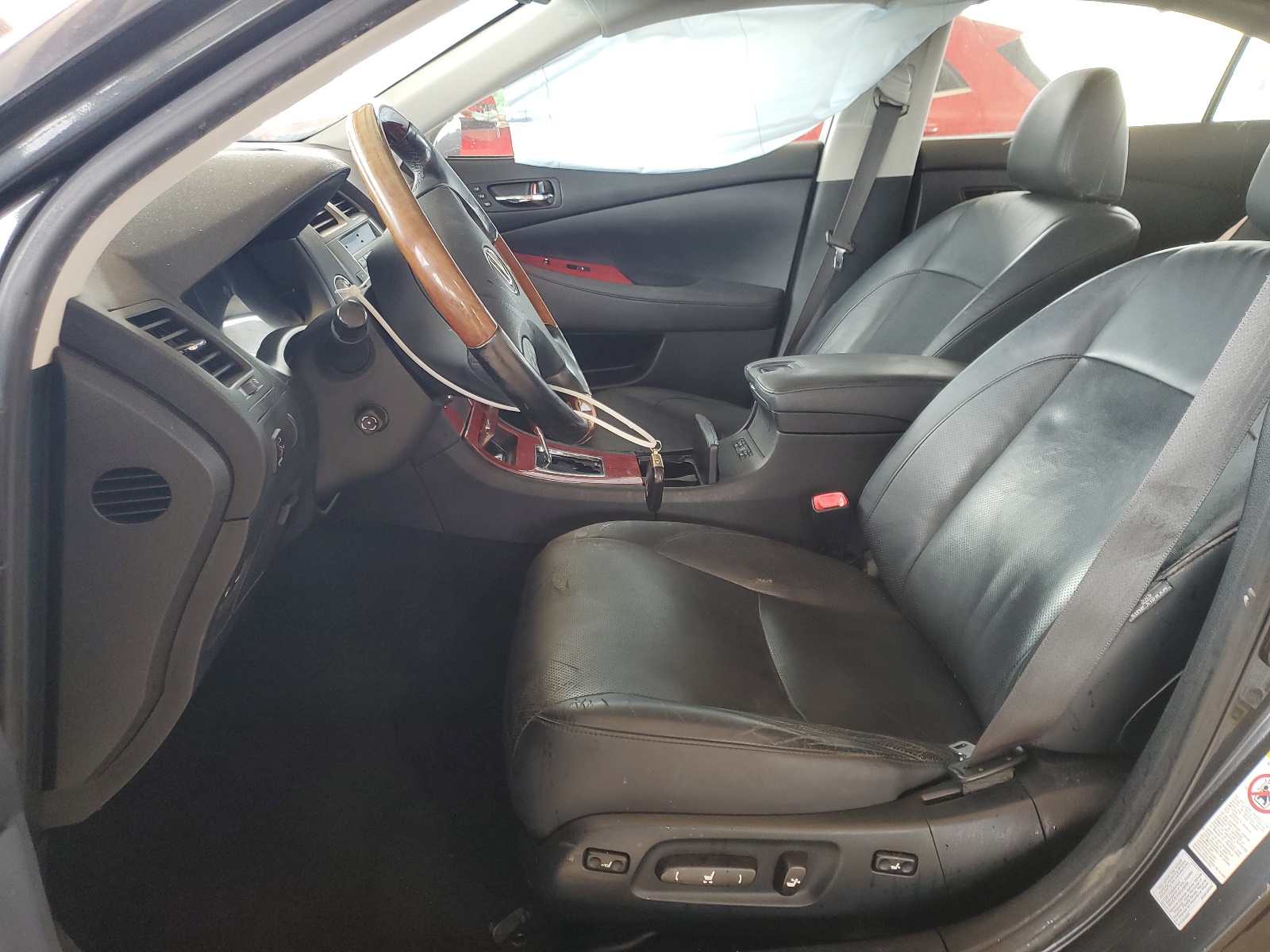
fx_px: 954
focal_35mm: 26
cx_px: 635
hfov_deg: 67.3
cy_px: 476
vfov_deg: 53.1
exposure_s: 1/120
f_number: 1.5
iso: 76
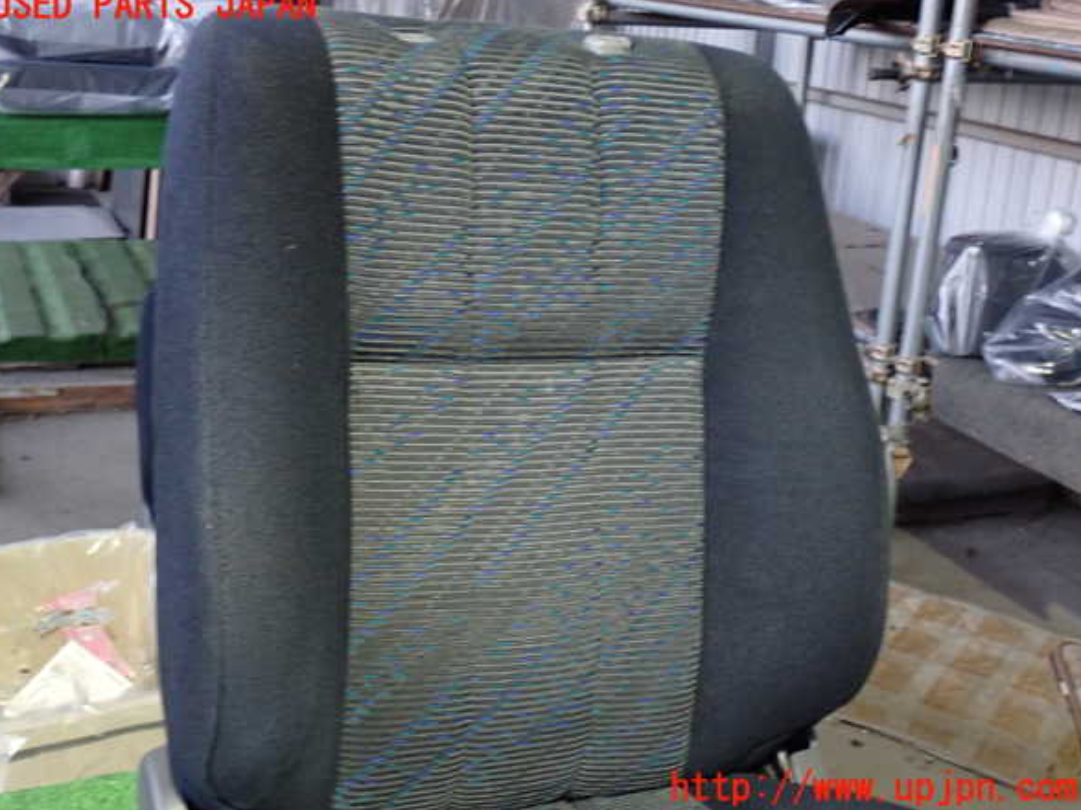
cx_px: 534
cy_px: 398
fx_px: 1405
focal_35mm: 45
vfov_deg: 32.2
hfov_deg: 42.1
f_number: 2.9
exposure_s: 1/13
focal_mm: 7.84
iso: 800
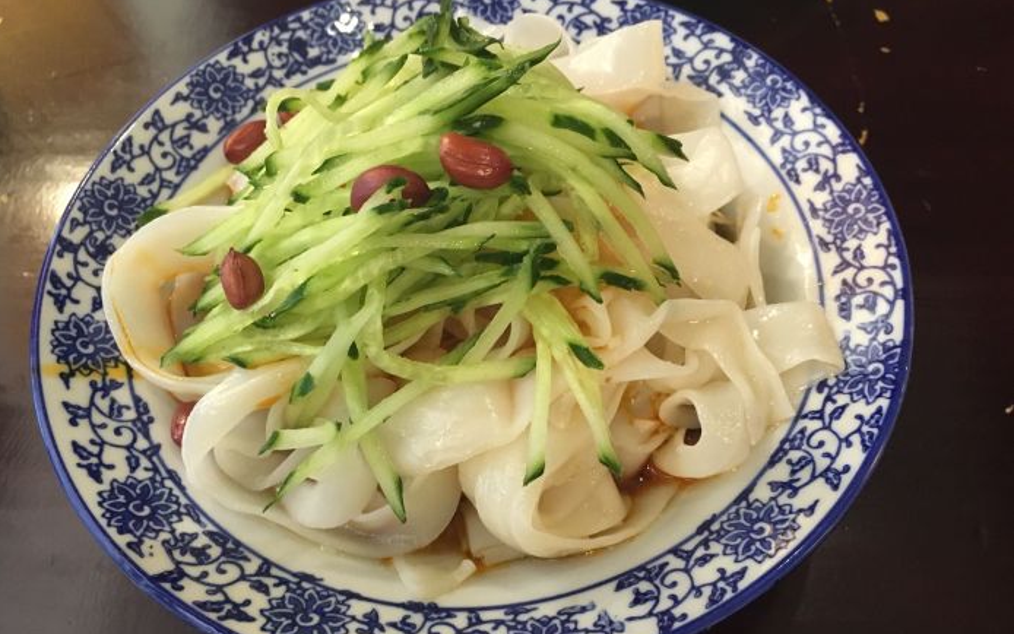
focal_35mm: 31
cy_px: 379
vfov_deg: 40.4
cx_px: 507
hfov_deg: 61.2
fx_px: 857
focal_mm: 4.15
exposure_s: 1/17
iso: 200
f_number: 2.2
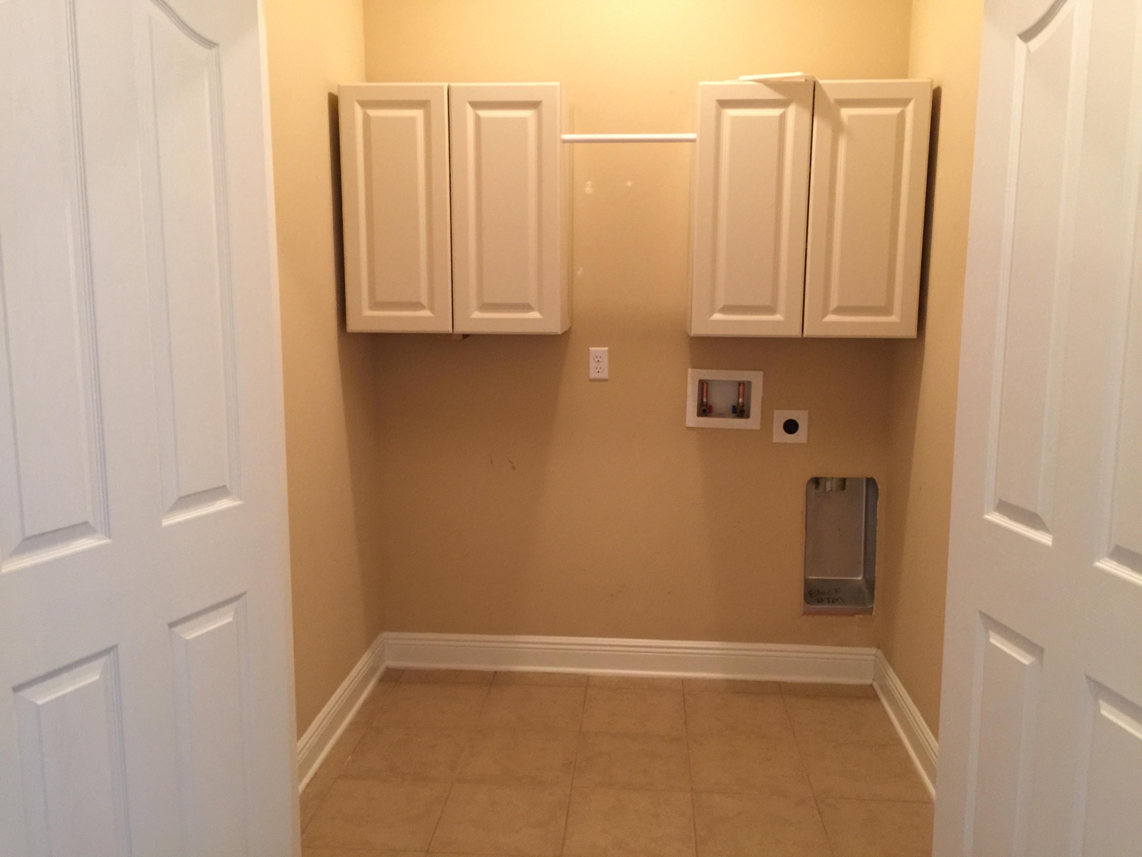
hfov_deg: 61.7
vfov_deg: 48.2
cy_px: 428
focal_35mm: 29
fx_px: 957
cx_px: 571
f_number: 2.2
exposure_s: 1/10
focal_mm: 4.15
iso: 100
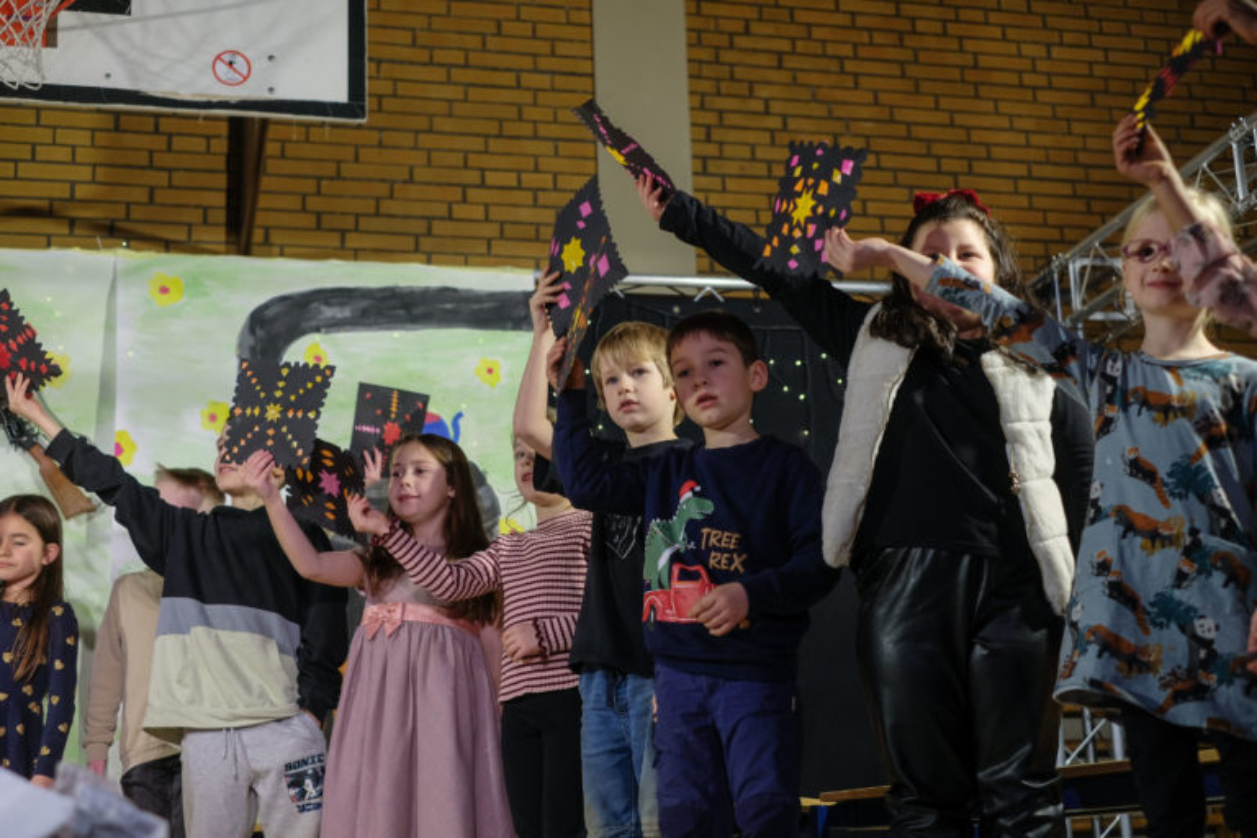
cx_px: 628
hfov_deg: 37.5
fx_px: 1850
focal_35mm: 53
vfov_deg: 25.5
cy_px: 419
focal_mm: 35
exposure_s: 1/150
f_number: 2.2
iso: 400
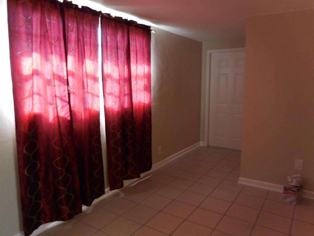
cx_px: 157
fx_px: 227
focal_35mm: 25
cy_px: 118
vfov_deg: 54.9
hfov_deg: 69.4
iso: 400
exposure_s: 1/20
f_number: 3.3
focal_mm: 4.5
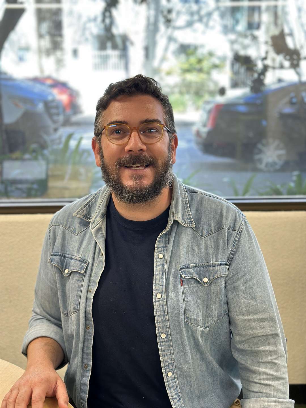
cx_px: 153
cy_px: 204
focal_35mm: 48
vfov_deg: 39.7
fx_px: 566
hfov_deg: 30.3
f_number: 1.78
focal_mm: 6.86
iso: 80
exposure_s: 1/60
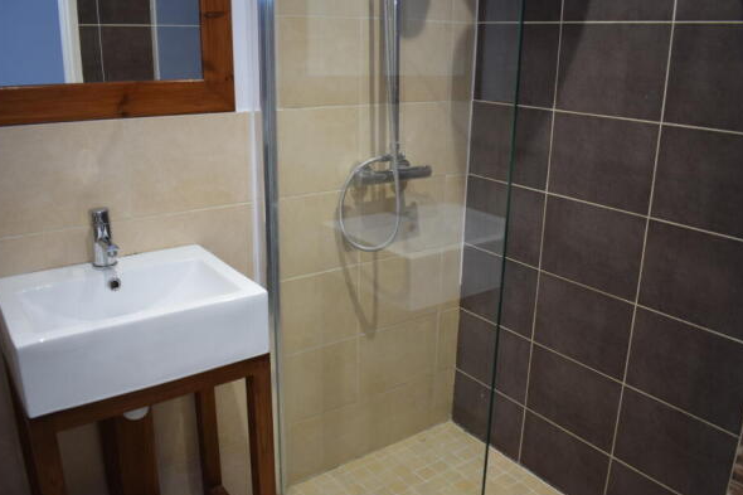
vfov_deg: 43.6
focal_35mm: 30
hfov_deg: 61.9
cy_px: 245
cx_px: 375
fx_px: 619
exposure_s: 1/60
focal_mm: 18
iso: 720
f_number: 4
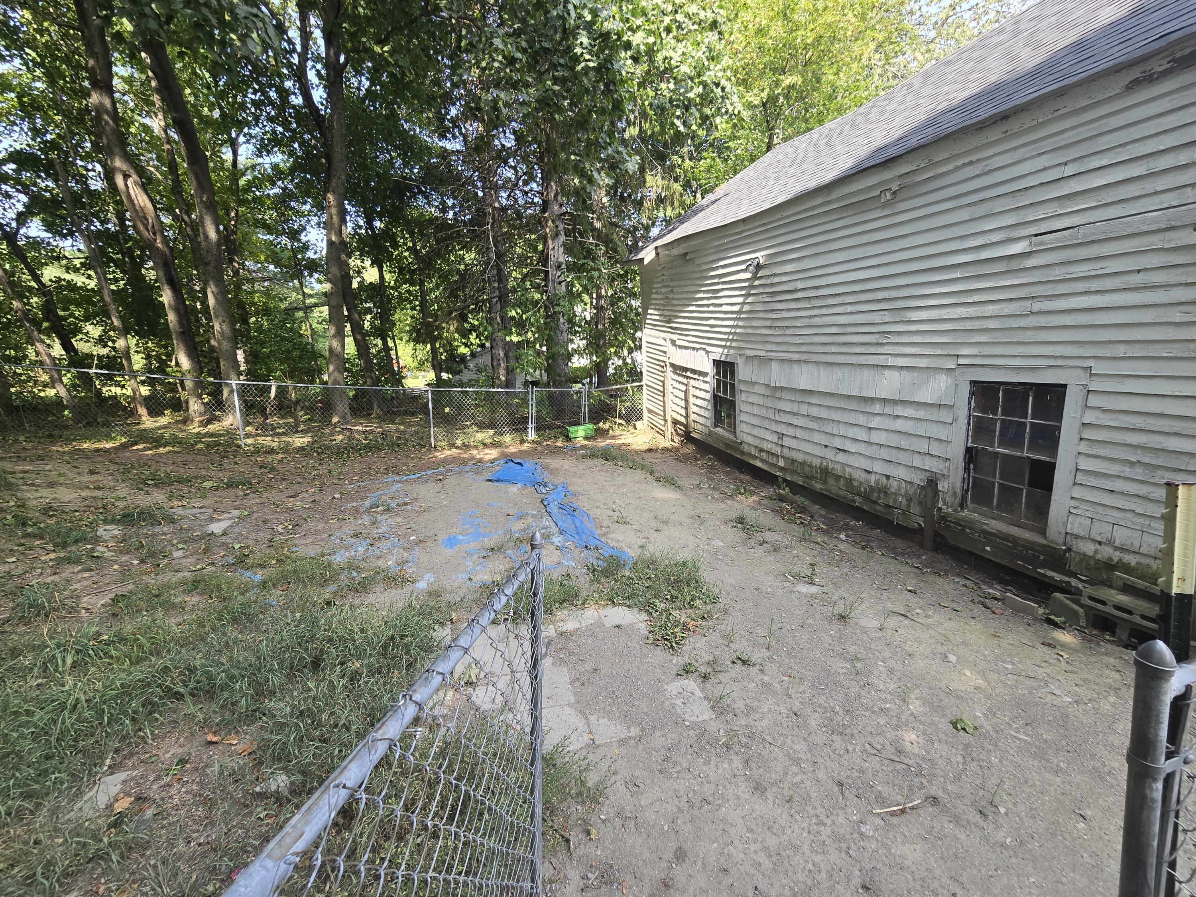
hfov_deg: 106.2
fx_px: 449
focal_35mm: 13
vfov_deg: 89.9
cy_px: 448
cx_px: 598
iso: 50
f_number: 2.2
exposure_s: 1/170
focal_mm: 2.2
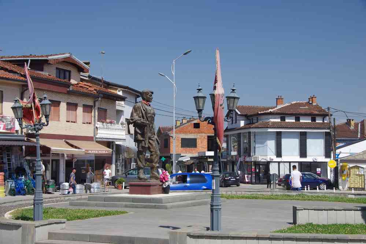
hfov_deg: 31.4
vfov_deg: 21.2
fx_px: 651
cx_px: 183
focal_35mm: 64
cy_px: 122
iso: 200
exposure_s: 1/100
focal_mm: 42.5
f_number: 11
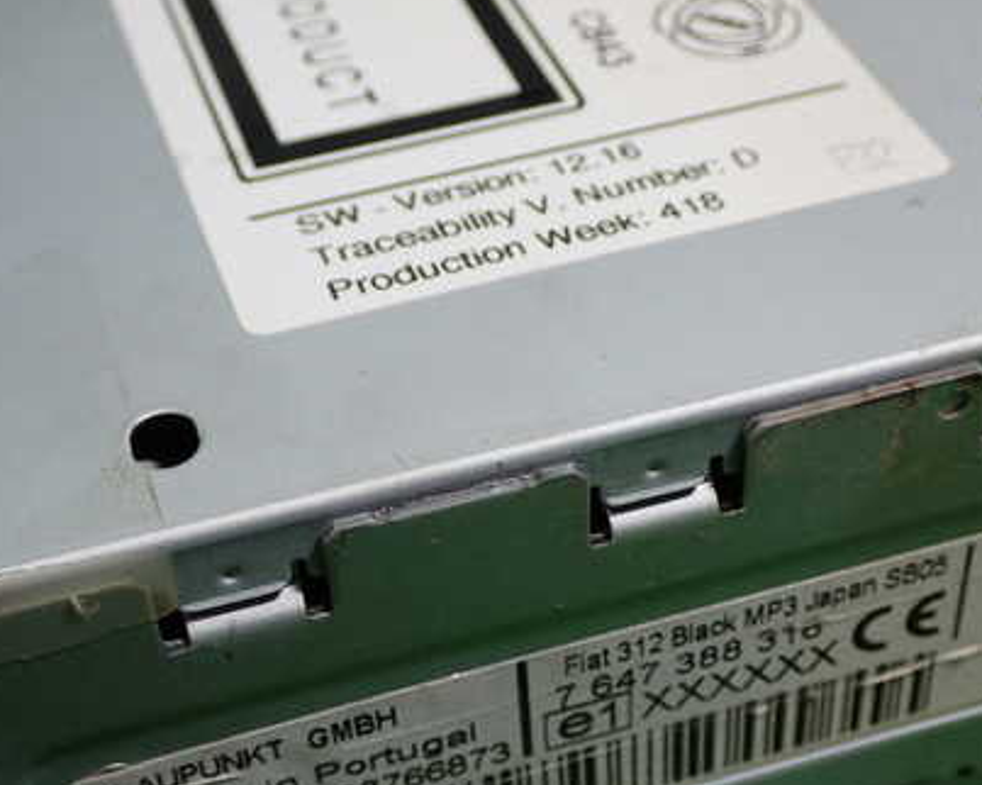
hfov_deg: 29.6
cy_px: 471
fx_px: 1859
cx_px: 519
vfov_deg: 23.8
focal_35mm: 64
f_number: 2.9
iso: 200
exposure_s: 1/50
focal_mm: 7.84
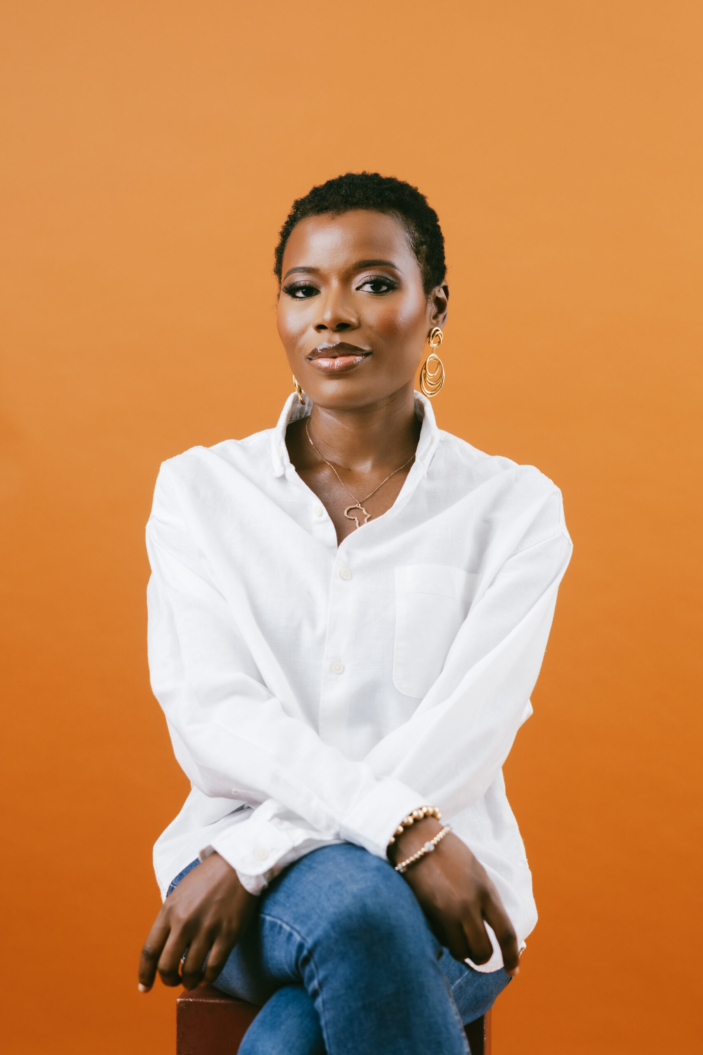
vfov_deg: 27.0
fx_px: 2196
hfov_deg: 18.2
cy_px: 528
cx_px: 352
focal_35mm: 75
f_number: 2.8
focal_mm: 50
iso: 160
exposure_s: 1/125
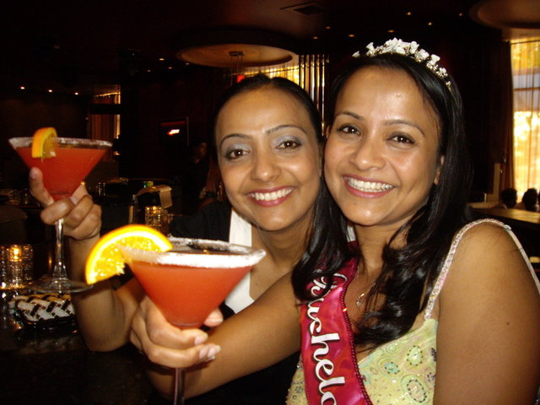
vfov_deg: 37.7
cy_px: 202
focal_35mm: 38
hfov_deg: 49.0
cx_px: 270
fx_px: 593
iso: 200
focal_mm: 6.2
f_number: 2.7
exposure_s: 1/15
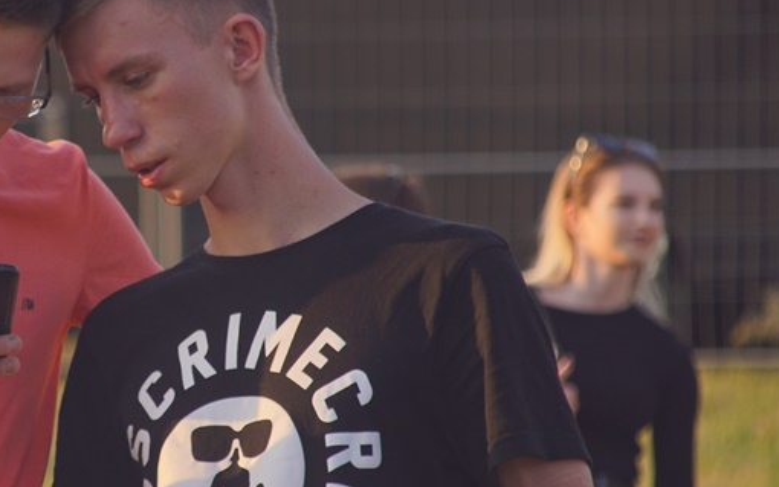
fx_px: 10193
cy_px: 263
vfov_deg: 2.7
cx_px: 98
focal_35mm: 480
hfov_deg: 4.4
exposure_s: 1/250
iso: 200
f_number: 6.3
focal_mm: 160
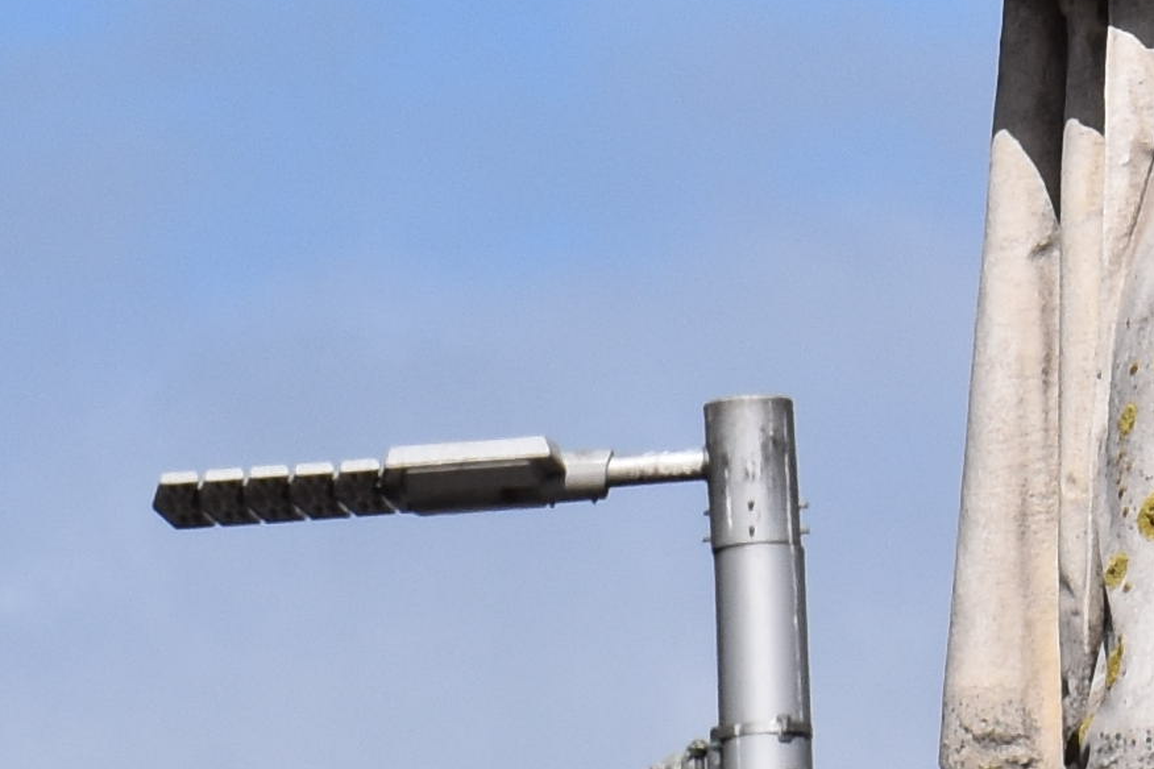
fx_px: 24694
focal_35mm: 770
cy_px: -1526
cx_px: 1506
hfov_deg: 2.7
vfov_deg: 1.8
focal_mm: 75
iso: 200
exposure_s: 1/500
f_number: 11
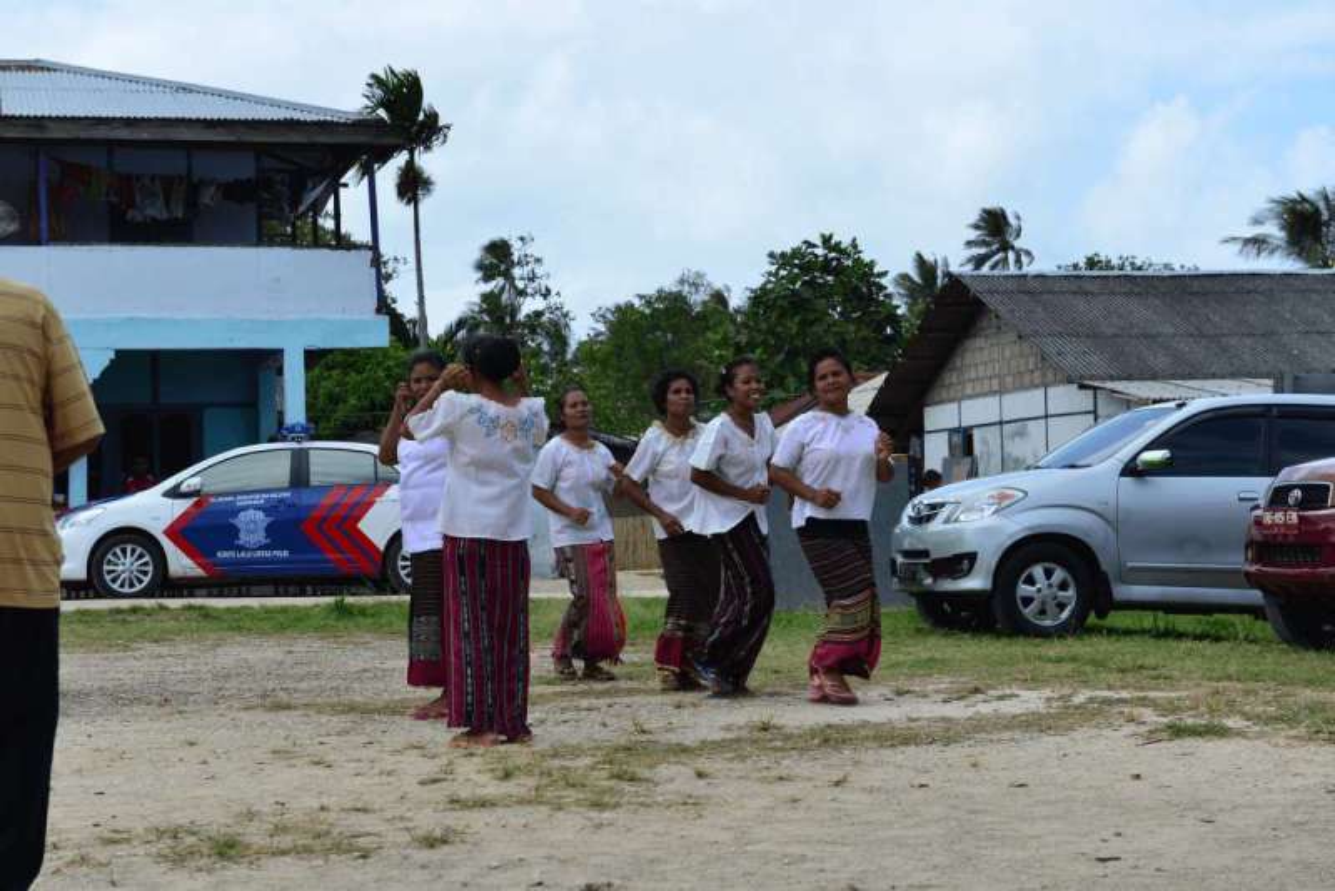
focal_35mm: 70
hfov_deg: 28.8
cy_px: 446
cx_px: 668
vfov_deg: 19.5
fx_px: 2597
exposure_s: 1/800
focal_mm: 70
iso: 250
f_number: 8
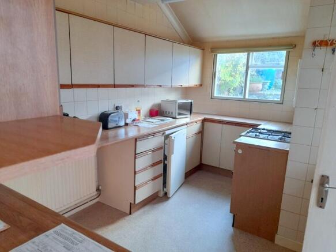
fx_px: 243
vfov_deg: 54.9
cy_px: 126
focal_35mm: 25
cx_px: 168
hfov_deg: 69.4
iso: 250
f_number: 2
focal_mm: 4.6
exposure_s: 1/33
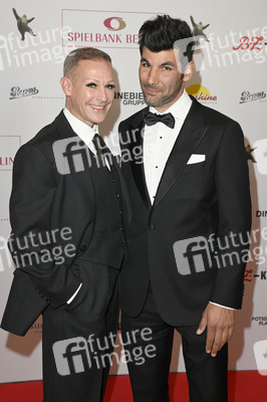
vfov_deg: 39.6
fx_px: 557
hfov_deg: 26.9
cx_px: 134
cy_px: 201
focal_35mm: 50
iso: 640
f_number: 5.6
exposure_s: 1/250
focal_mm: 50
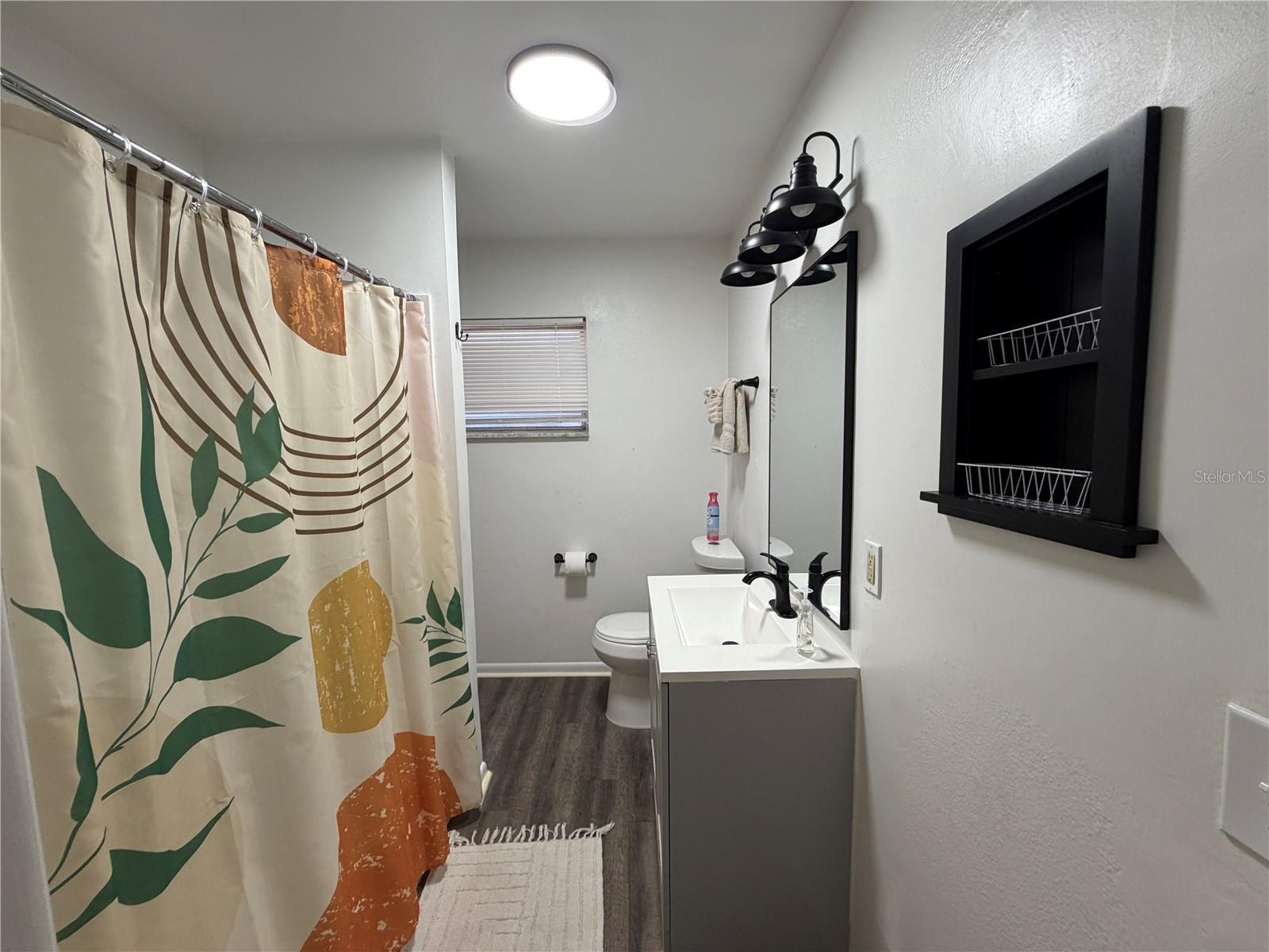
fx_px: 513
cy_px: 476
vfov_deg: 85.7
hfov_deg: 102.1
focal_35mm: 14
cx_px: 634
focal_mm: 2.22
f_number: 2.2
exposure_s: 1/120
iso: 250
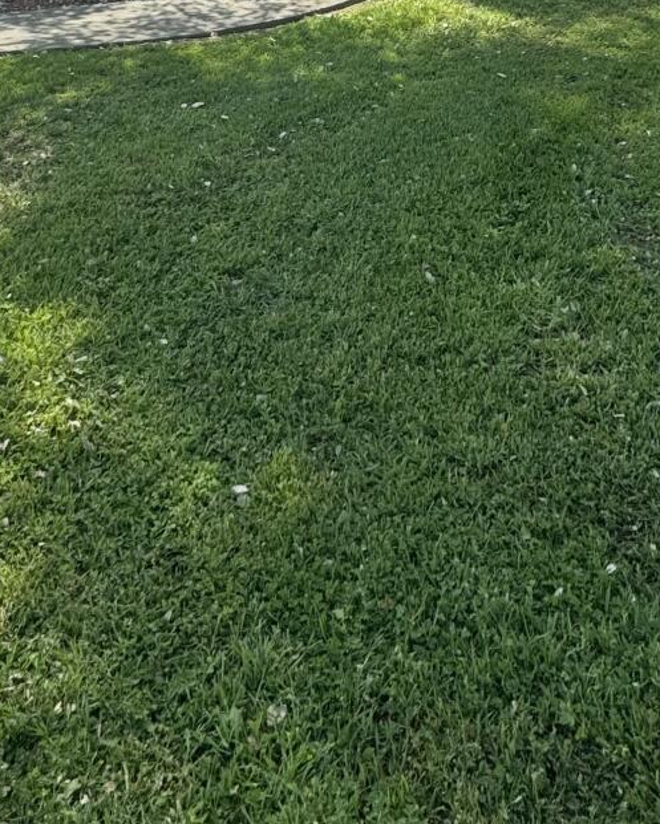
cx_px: 349
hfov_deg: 34.1
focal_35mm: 44
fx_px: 1074
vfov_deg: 34.9
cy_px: -121
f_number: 2.2
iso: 50
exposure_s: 1/664
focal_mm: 2.22
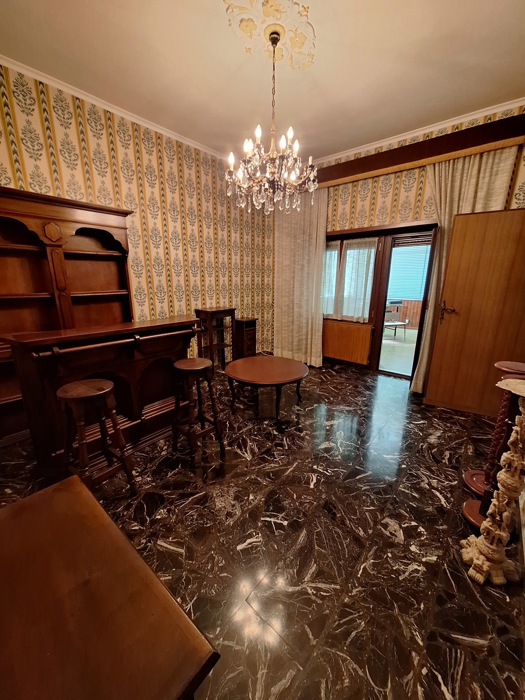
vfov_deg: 106.2
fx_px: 263
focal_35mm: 13
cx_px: 262
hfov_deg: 89.9
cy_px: 350
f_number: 2.2
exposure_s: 1/50
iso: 160
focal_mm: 1.74
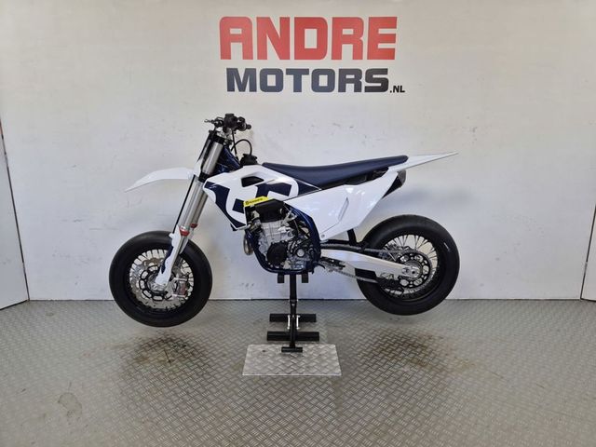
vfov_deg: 58.9
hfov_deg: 73.9
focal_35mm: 23
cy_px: 224
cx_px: 298
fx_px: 396
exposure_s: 1/100
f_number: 1.8
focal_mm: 5.4
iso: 160
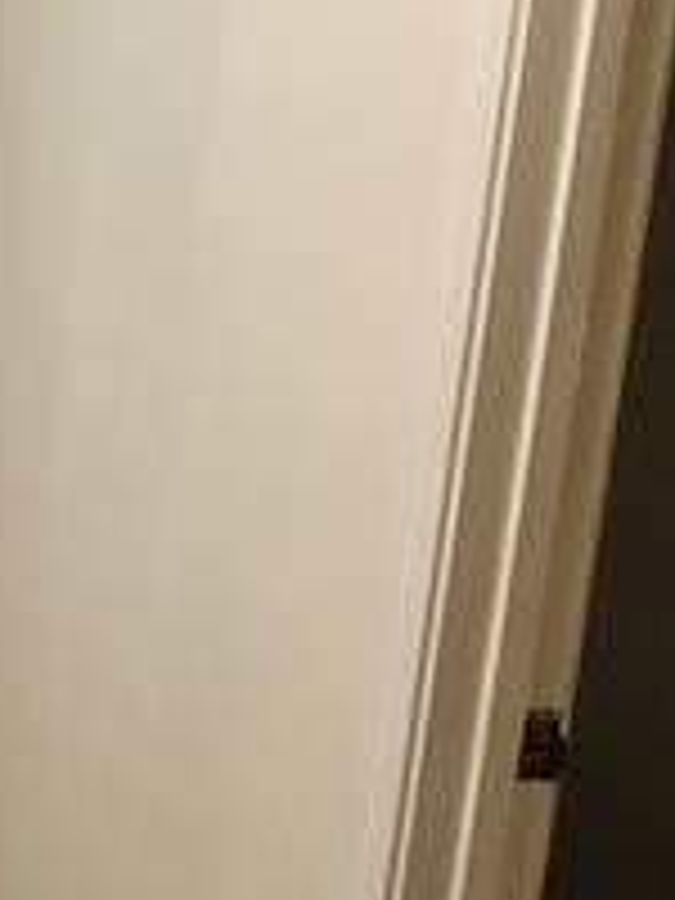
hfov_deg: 21.6
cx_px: -464
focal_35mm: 50
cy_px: 396
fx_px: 1300
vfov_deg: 38.1
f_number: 2.2
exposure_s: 1/60
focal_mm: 2.2
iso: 320
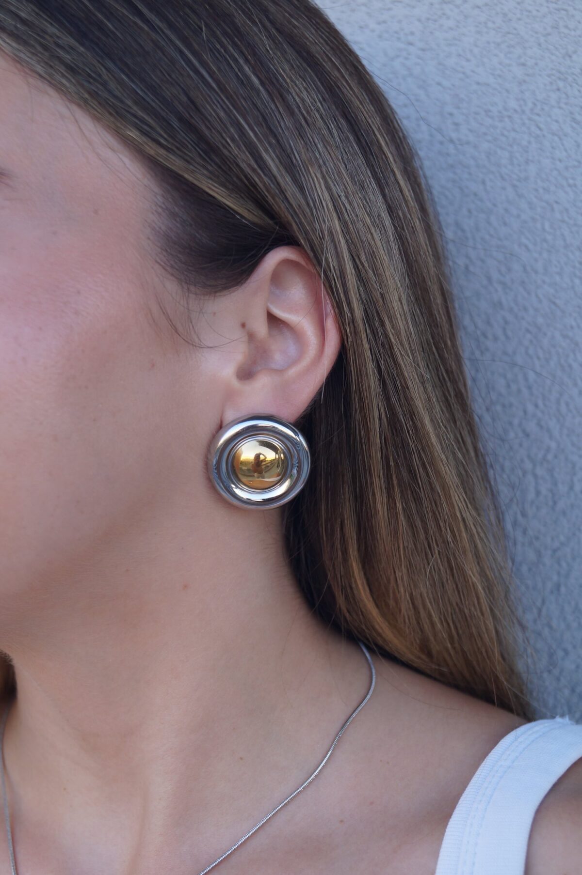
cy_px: 438
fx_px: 1458
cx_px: 291
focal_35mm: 60
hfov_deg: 22.6
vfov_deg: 33.4
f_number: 5
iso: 250
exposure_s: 1/160
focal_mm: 40
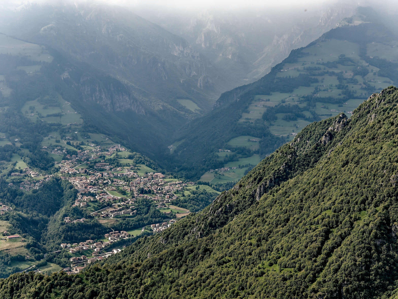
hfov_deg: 25.6
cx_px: 199
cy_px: 150
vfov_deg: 19.4
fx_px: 874
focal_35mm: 76
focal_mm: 38
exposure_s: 1/800
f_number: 5.4
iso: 200
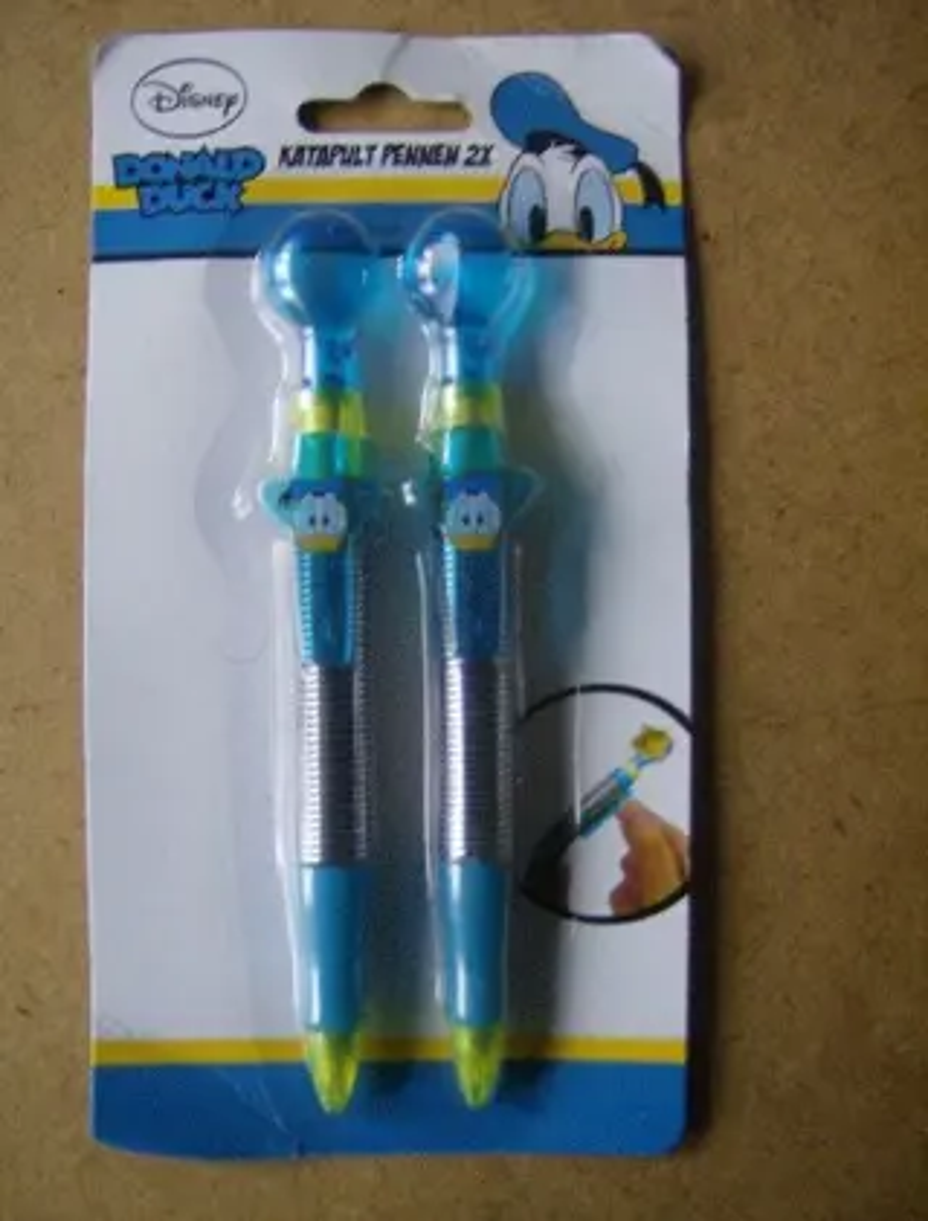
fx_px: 1276
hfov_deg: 40.0
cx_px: 464
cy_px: 610
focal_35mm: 36
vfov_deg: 51.1
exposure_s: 1/27.2
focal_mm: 6
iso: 200
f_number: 2.8
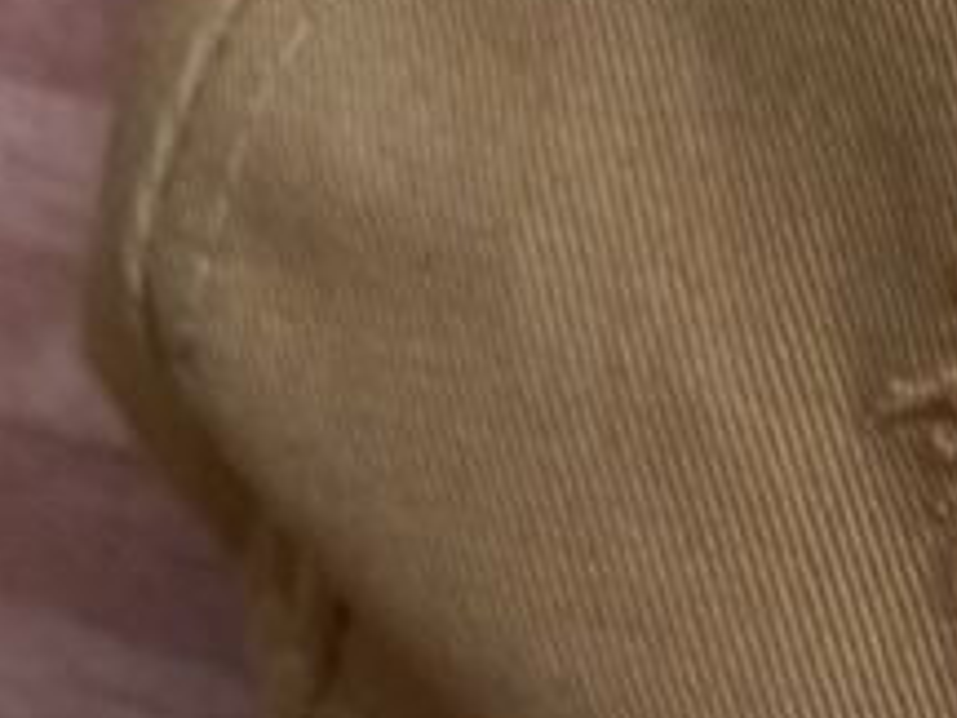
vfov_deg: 11.8
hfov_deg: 15.7
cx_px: 1409
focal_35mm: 116
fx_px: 3207
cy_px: 1263
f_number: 1.8
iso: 250
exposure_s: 1/33.3
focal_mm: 4.6
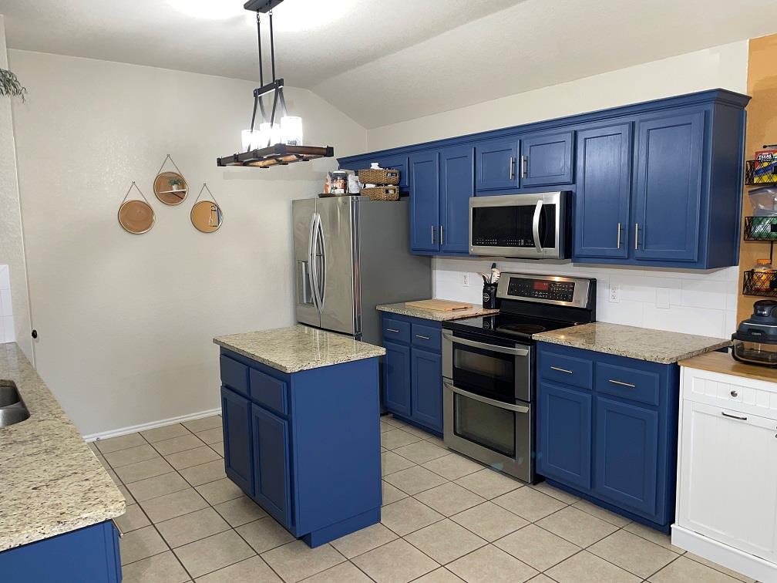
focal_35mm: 26
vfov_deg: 53.1
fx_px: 584
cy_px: 292
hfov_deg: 67.3
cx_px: 388
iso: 32
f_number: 1.6
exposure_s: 1/26
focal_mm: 4.2
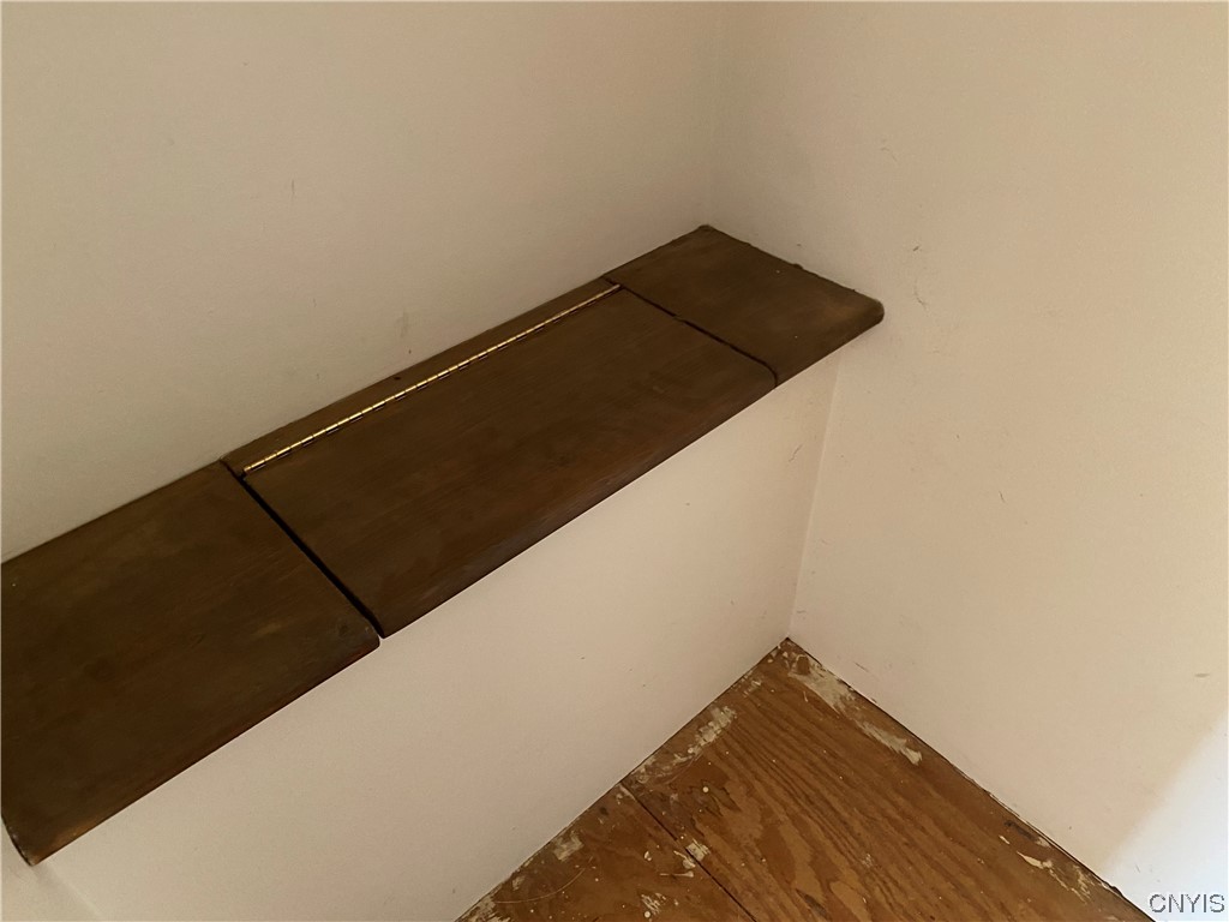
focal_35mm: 26
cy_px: 461
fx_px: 923
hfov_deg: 67.3
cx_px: 614
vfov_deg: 53.1
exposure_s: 1/30
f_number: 1.8
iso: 500
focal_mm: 4.25
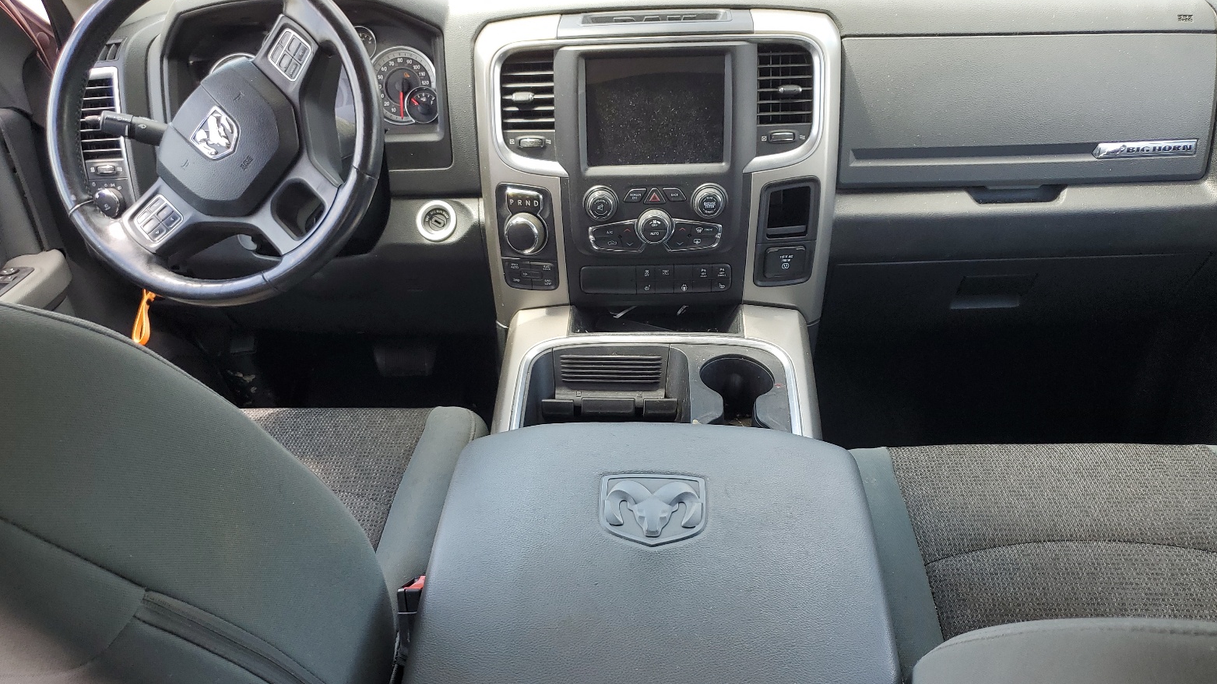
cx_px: 598
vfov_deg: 39.9
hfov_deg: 66.1
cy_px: 421
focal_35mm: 29
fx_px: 936
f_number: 1.5
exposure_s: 1/204
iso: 50
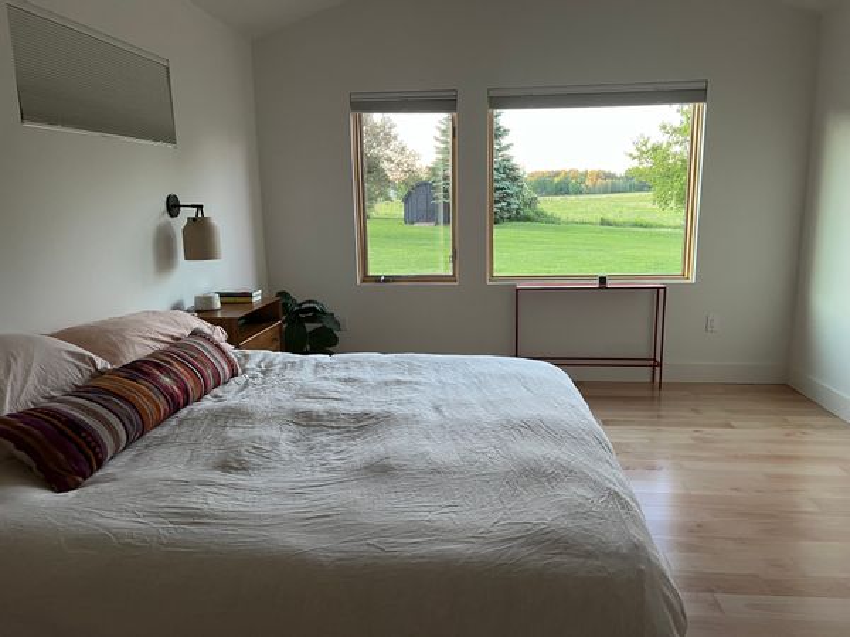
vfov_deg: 53.1
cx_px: 425
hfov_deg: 67.3
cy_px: 318
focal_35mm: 26
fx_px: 638
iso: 200
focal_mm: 5.7
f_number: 1.5
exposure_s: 1/60
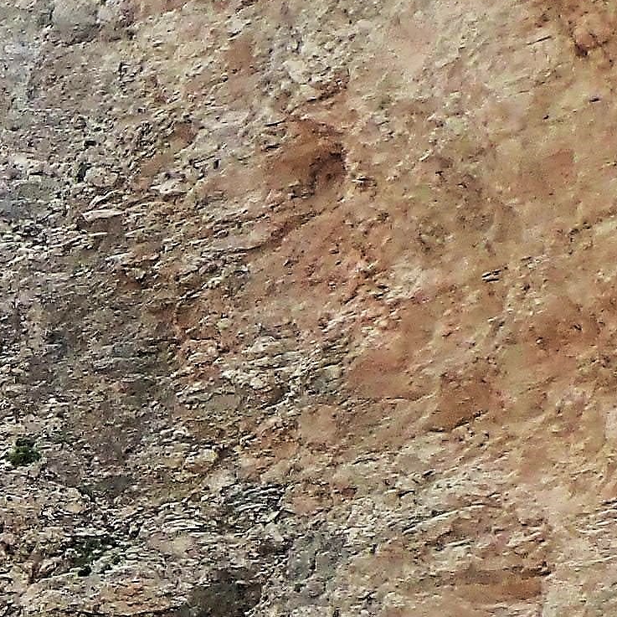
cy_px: 896
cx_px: -971
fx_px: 2904
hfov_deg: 10.2
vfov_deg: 11.7
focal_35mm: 144
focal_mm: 5.5
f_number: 3.2
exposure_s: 1/800
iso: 100
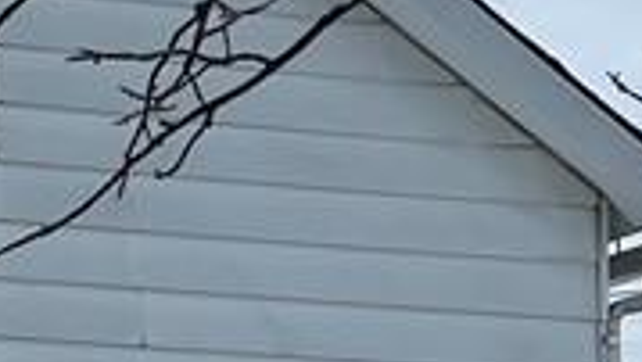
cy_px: 559
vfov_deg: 7.4
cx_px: -423
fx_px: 2760
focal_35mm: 162
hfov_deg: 12.4
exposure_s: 1/797
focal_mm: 5.7
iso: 50
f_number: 1.5
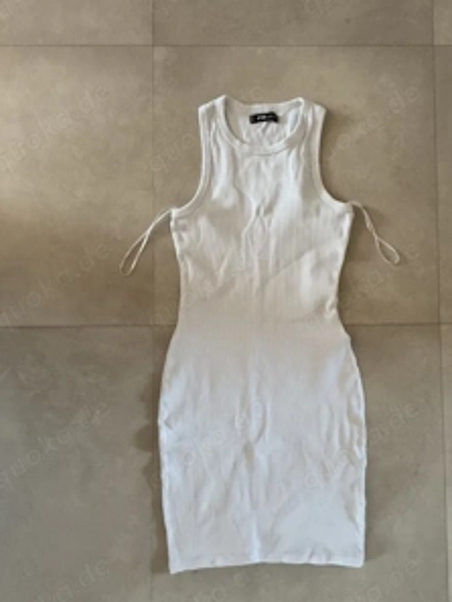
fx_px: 679
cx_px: 249
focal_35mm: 39
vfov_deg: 47.8
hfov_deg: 36.8
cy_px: 308
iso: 160
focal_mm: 3
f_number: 1.8
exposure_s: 1/50
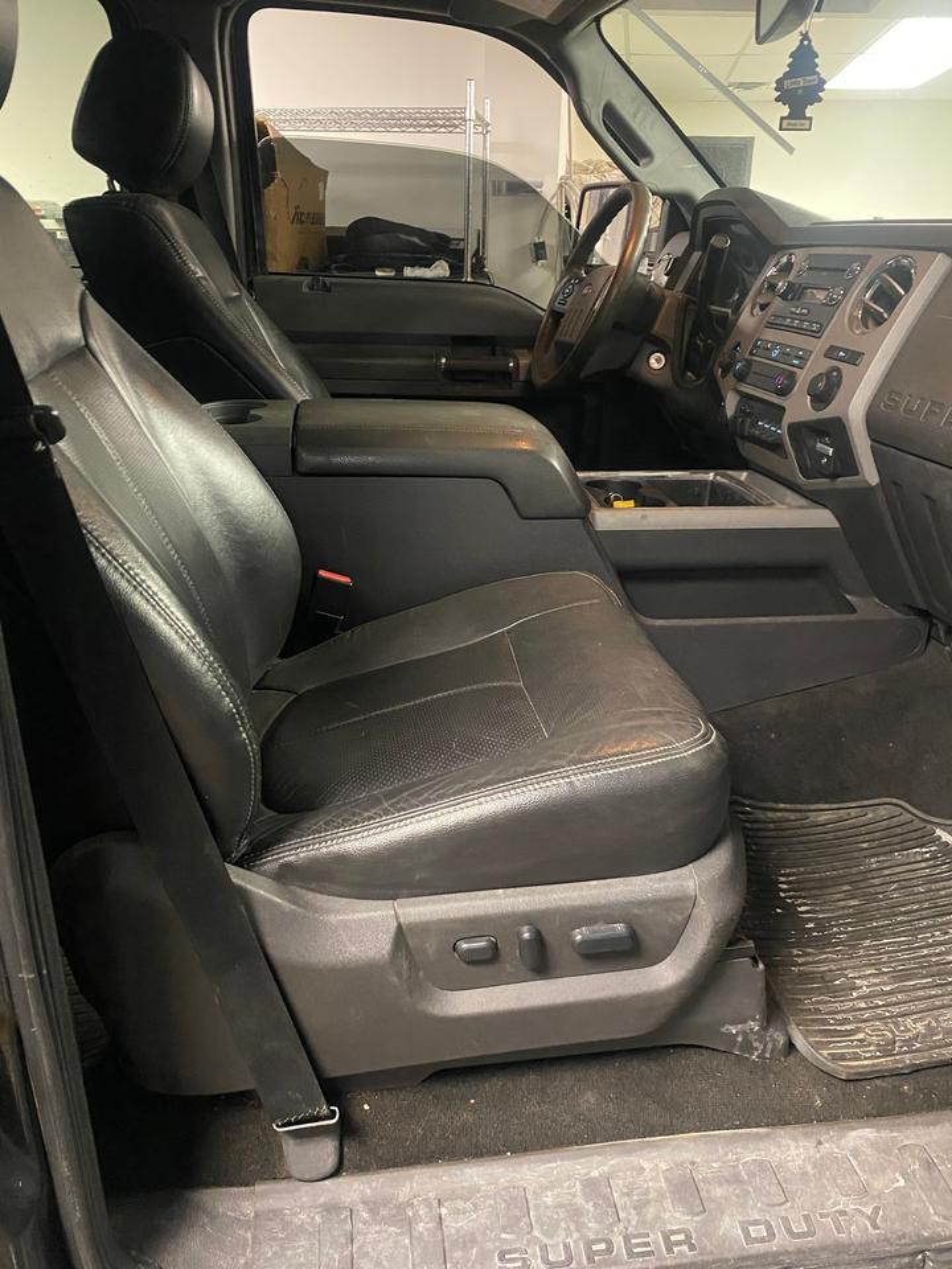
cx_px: 476
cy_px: 634
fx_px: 953
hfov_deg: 53.1
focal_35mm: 26
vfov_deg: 67.3
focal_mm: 4.25
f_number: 1.8
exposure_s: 1/30
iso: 800
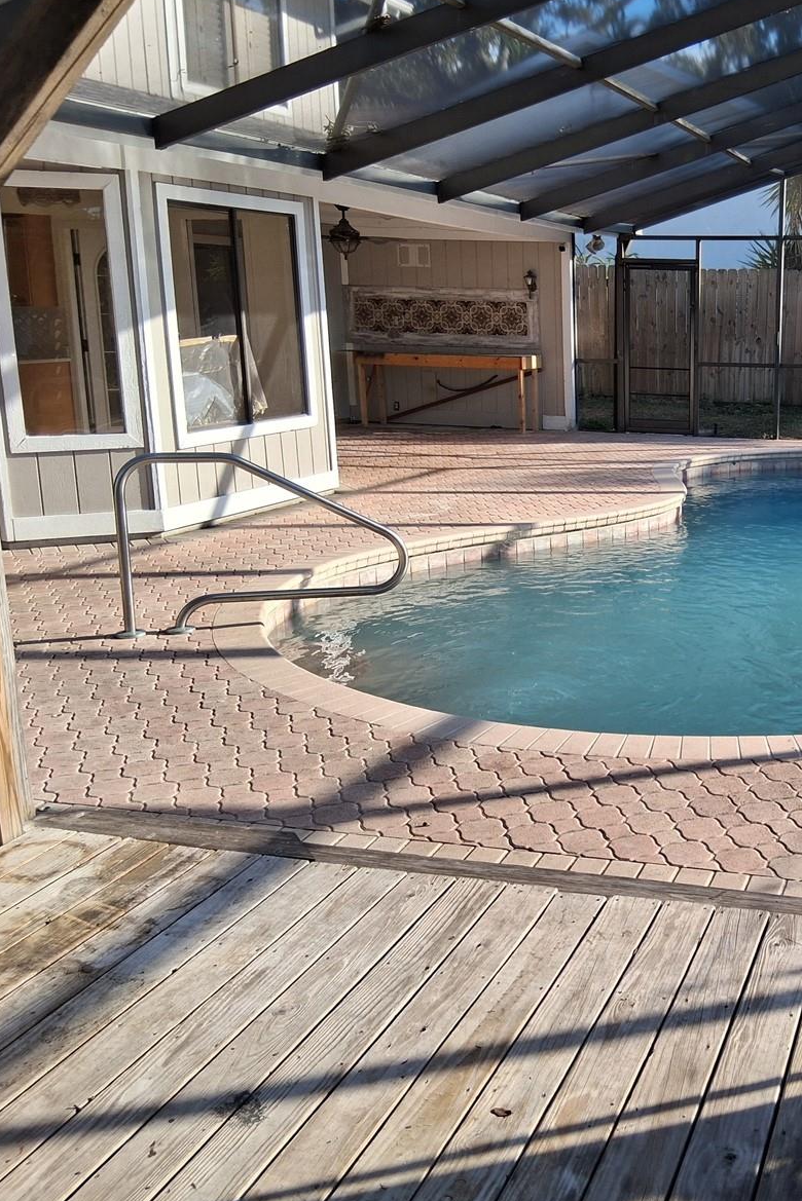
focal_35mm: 37
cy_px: 605
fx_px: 1236
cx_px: 736
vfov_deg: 51.9
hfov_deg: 33.8
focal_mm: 3.98
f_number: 1.8
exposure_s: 1/173
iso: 25
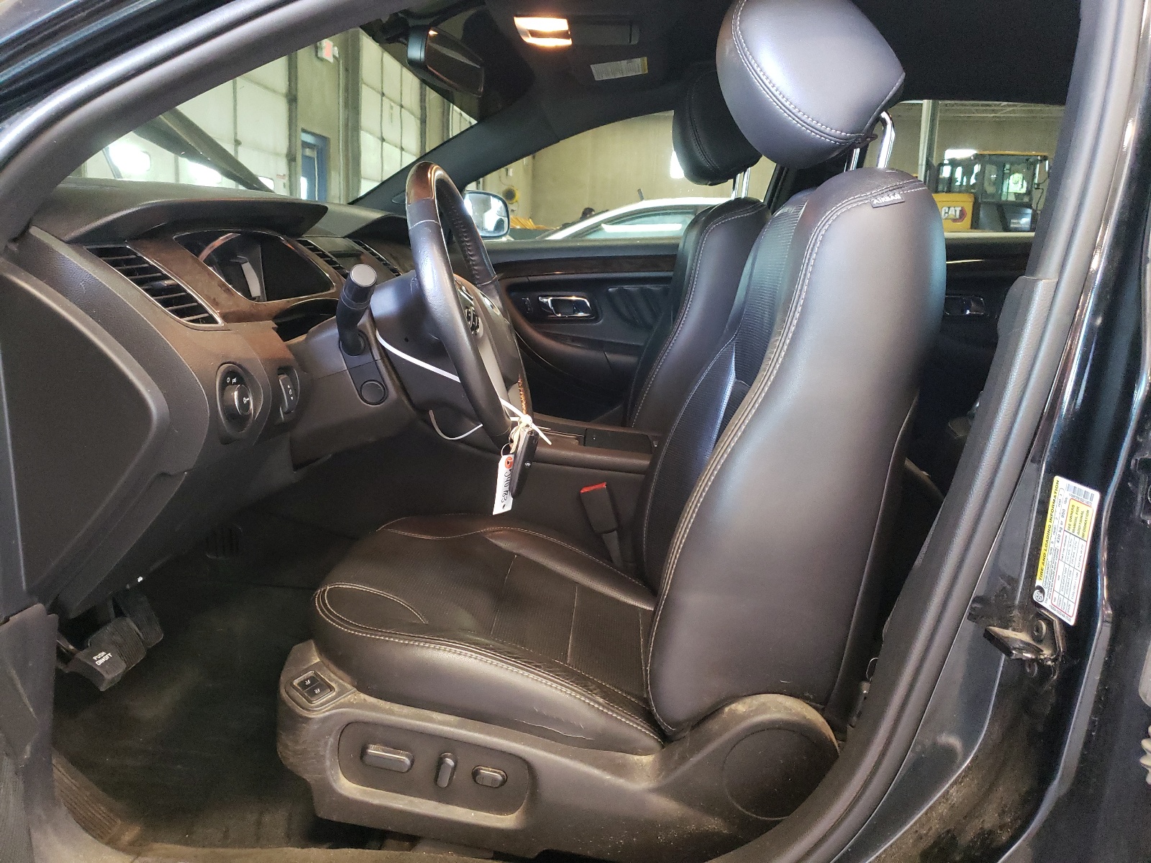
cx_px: 576
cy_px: 432
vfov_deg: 53.1
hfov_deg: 67.3
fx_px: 865
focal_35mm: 26
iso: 473
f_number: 1.5
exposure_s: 1/30
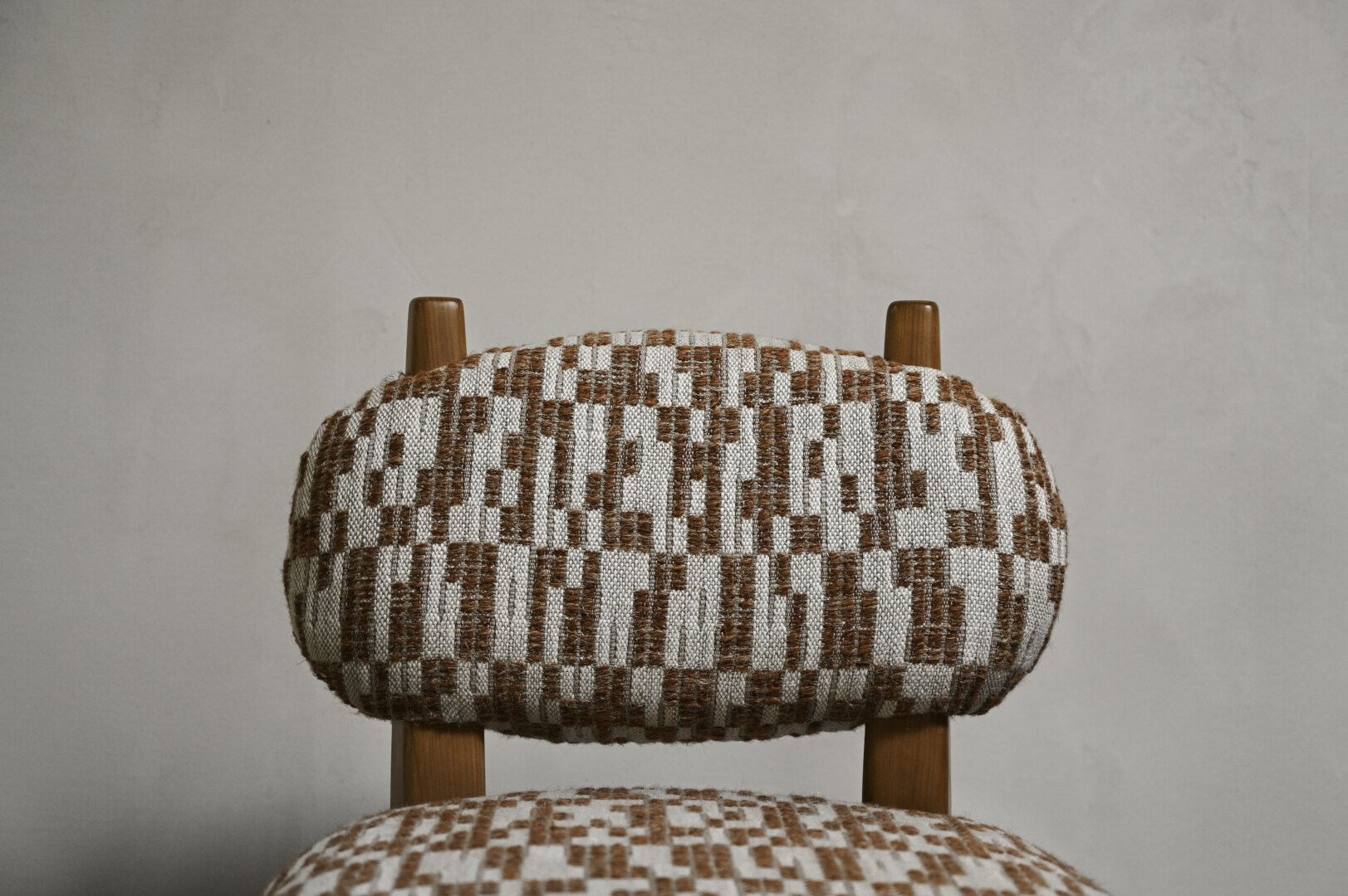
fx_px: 2208
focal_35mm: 59
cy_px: 448
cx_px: 674
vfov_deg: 23.0
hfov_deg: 34.0
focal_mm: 59
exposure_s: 1/60
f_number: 4
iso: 500
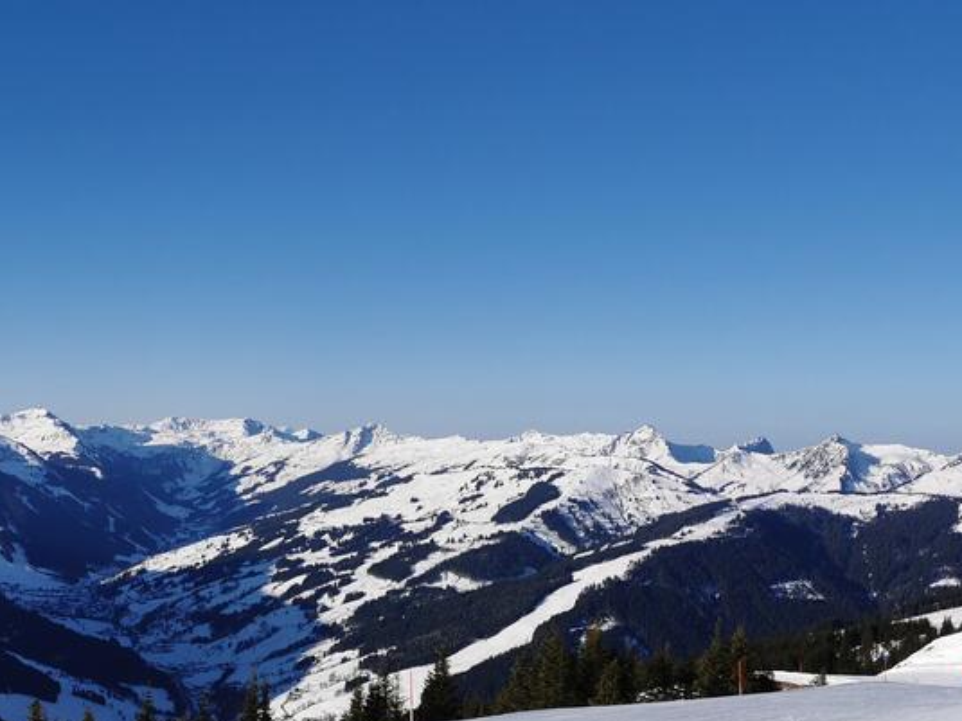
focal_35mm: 52
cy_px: 508
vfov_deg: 27.8
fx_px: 1445
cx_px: 320
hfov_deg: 36.4
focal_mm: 5.58
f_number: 1.8
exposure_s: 1/4854
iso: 50
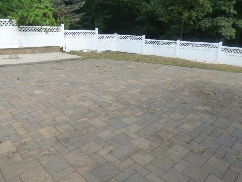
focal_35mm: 25
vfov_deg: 54.9
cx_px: 128
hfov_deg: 69.3
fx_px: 175
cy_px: 87
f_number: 2.8
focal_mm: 3.58
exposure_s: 1/400
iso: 160
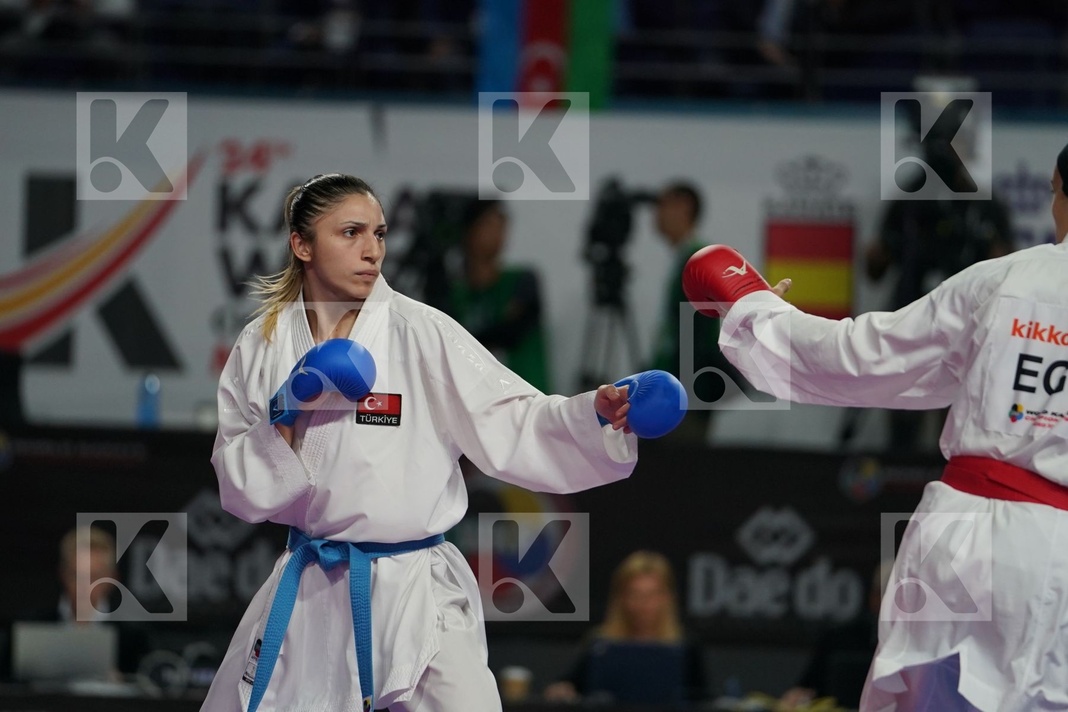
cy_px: 356
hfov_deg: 6.9
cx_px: 534
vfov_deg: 4.6
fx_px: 8899
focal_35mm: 300
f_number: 2.8
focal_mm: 200
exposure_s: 1/1000
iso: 1000
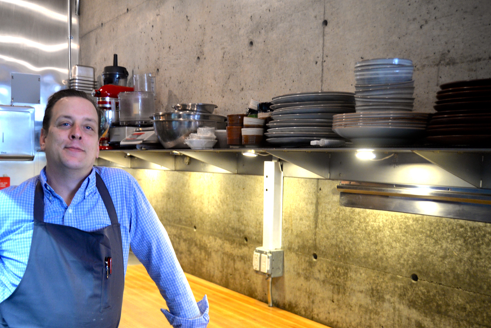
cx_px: 185
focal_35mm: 38
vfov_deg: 35.0
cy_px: 197
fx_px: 518
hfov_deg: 50.2
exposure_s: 1/30
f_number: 4.2
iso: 800
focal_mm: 30
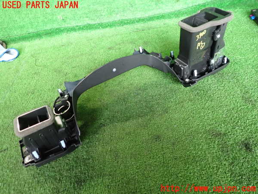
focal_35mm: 25
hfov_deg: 69.4
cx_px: 129
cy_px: 97
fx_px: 186
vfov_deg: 54.9
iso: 400
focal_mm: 4.5
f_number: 2
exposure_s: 1/30
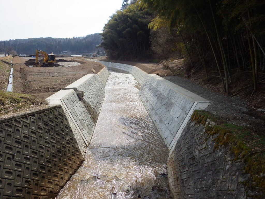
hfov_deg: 69.4
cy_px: 100
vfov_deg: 54.9
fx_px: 191
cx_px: 132
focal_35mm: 25
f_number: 7.9
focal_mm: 4.5
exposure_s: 1/320
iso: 250
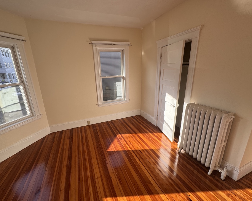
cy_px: 100
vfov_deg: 84.0
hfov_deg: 96.6
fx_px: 112
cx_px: 117
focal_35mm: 15
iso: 40
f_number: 2.2
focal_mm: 2.22
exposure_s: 1/306
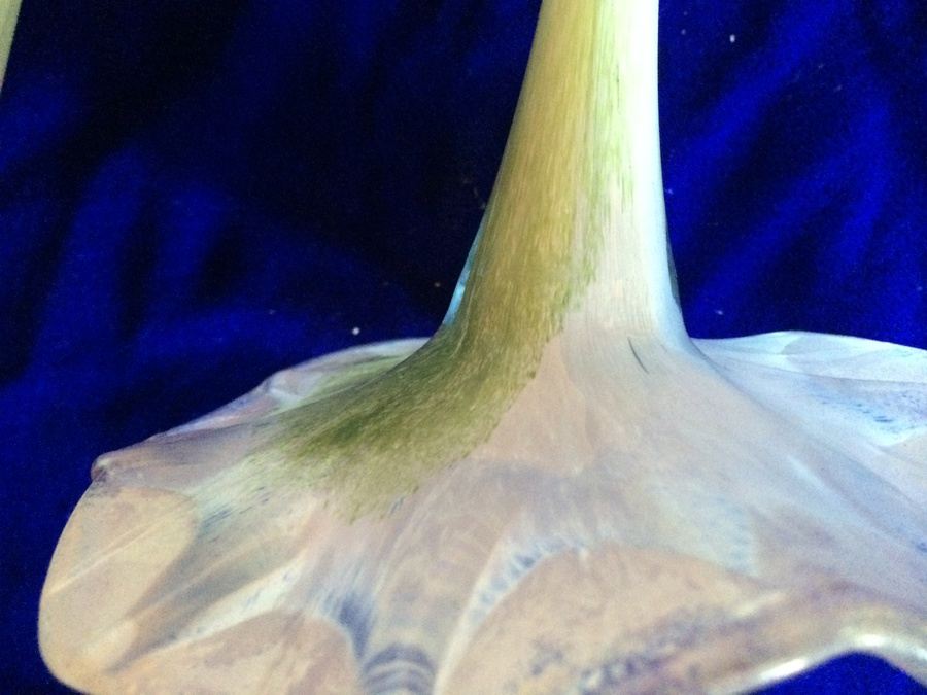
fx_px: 803
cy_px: 348
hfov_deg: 60.0
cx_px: 464
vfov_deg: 46.8
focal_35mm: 30
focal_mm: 4.12
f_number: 2.2
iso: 640
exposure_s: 1/15
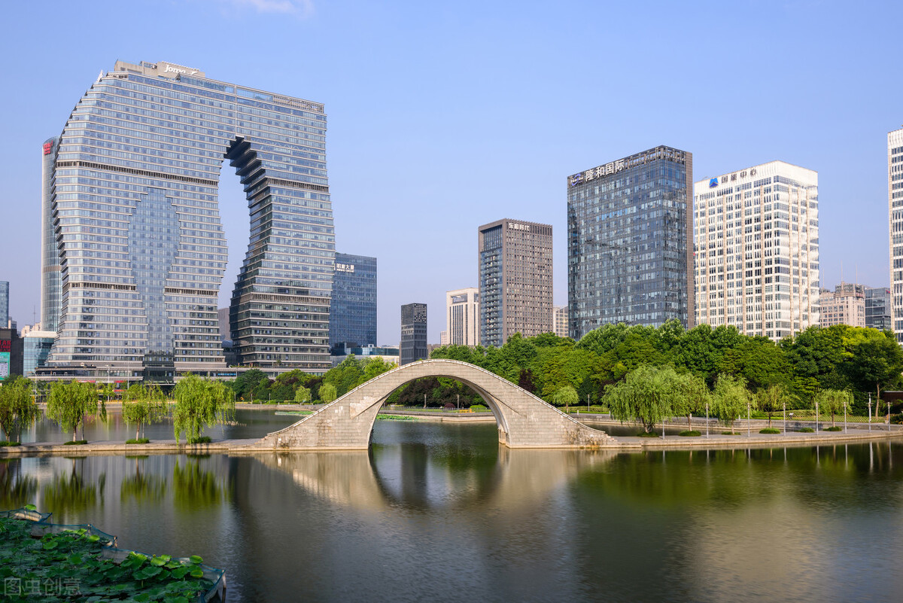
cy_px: 302
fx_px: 753
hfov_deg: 61.9
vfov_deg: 43.6
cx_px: 452
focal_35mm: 30
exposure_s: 1/1.67
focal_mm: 30
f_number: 11
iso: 100
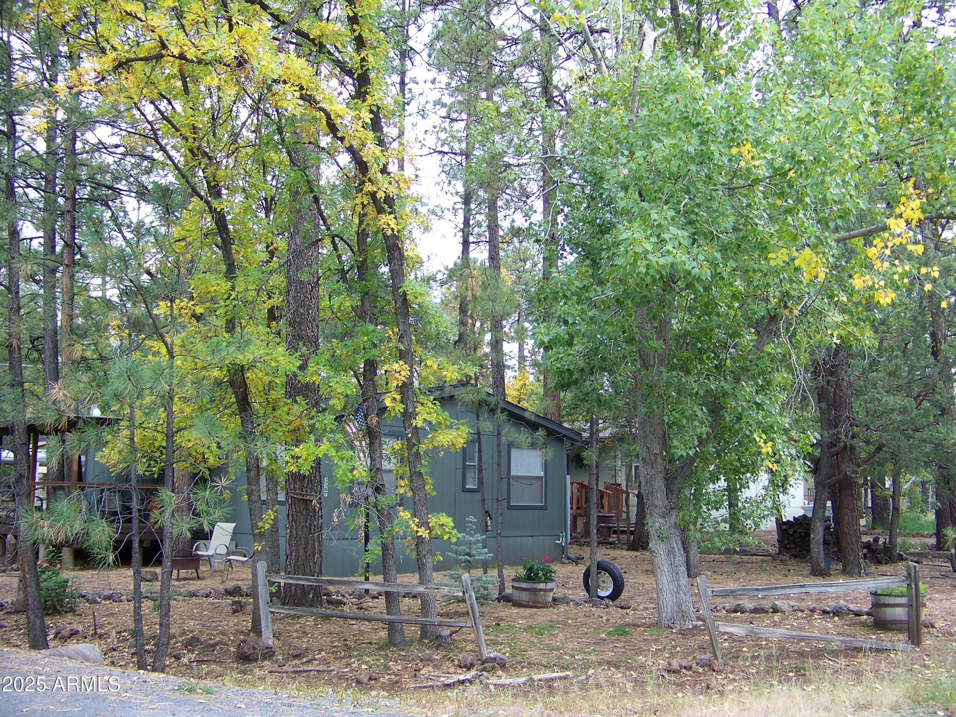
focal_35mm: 36
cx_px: 478
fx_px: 994
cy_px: 358
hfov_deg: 51.4
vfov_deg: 39.7
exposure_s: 1/50
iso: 64
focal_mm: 5.85
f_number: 2.8
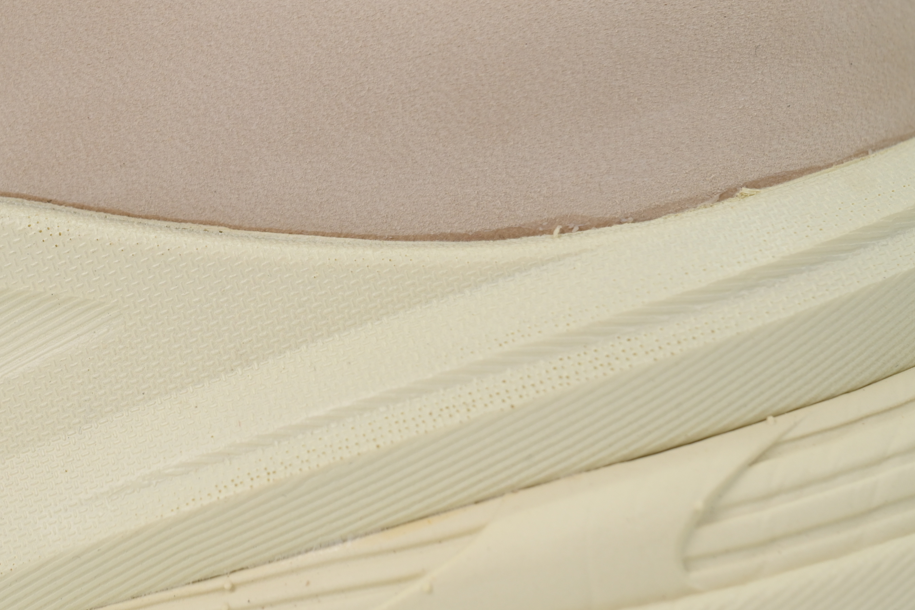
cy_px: 183
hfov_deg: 13.6
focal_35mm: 150
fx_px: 3812
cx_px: 250
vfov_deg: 9.1
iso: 400
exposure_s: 1/100
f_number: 13
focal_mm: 98
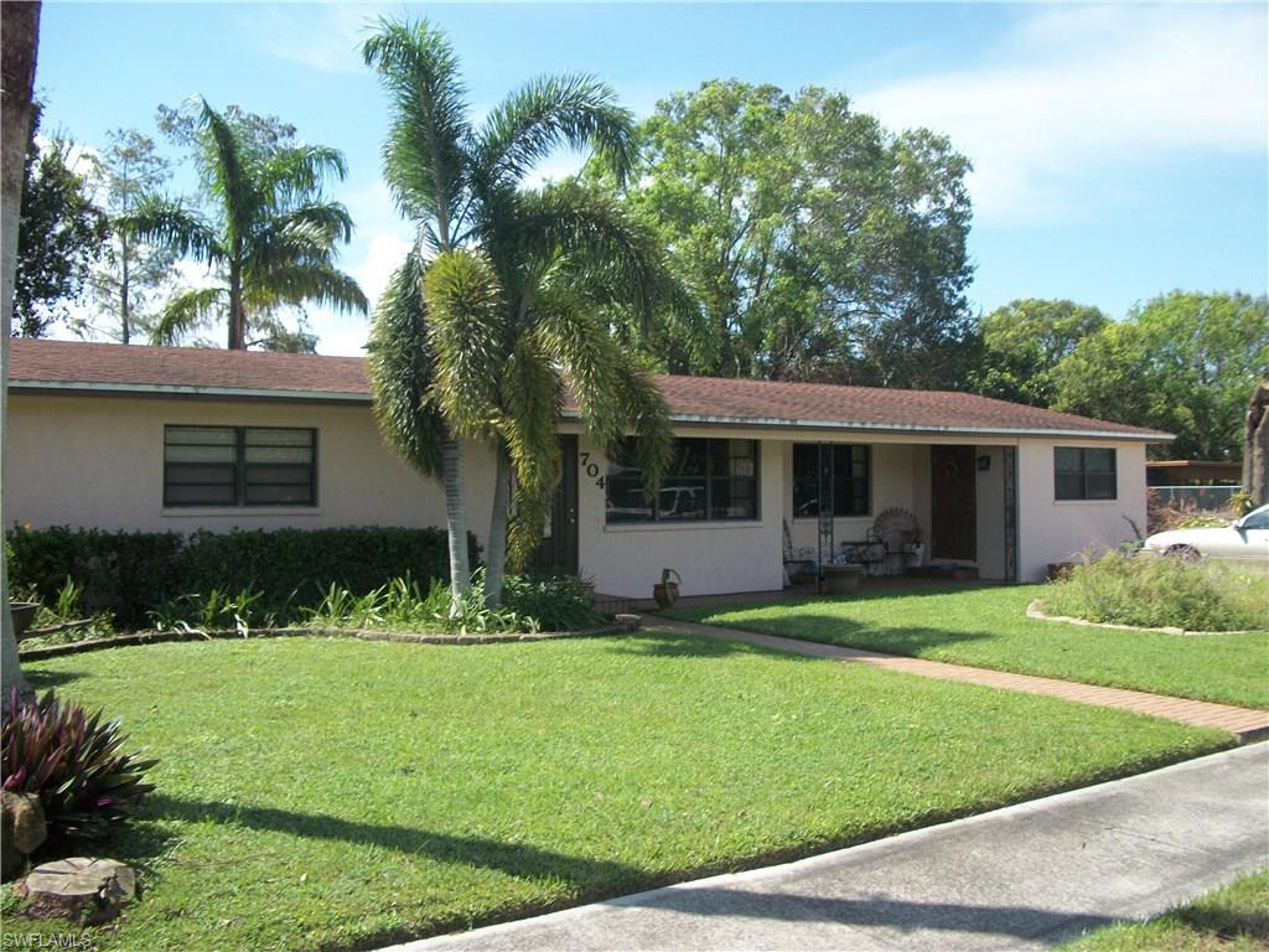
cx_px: 634
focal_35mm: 32
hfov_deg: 56.8
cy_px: 476
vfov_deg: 44.2
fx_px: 1173
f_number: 8.8
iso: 80
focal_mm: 5.7
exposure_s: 1/125
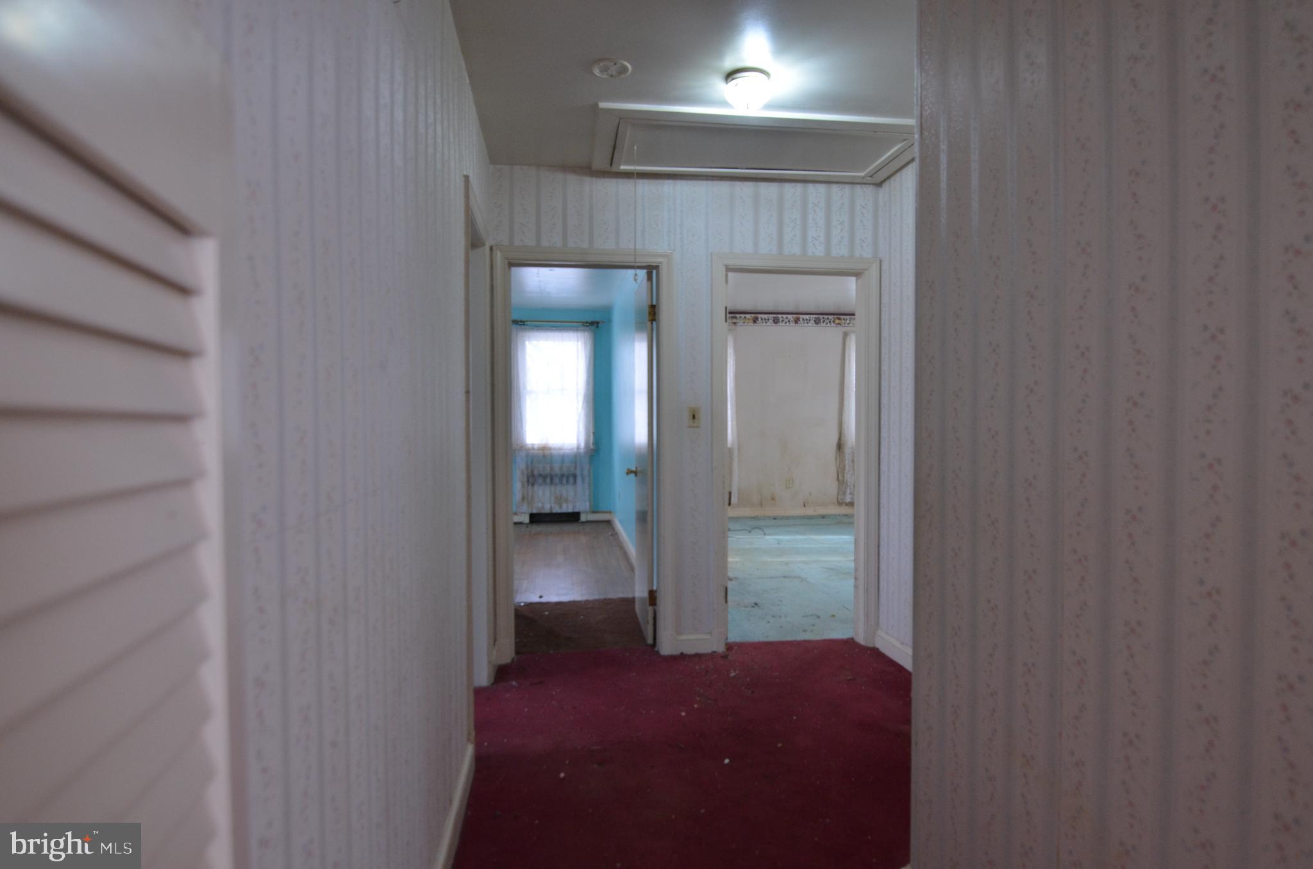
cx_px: 656
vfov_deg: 59.3
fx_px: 764
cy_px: 434
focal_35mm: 21
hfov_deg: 81.3
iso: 800
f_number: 4
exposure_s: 1/60
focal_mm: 14
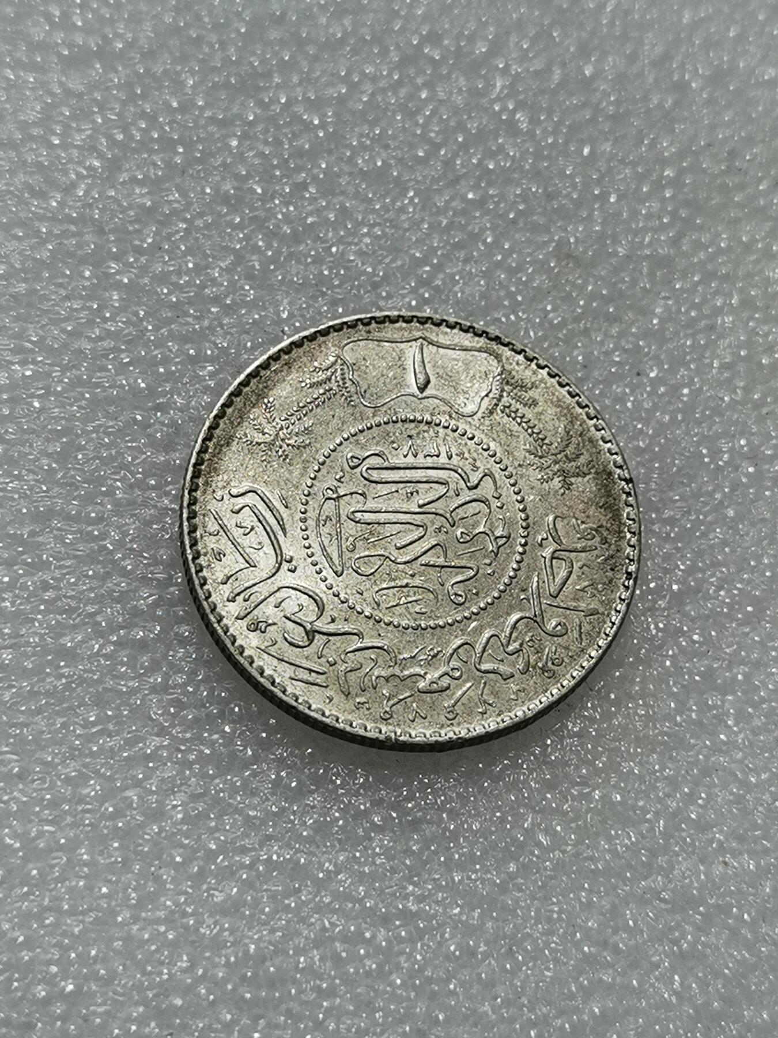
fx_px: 2158
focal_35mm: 72
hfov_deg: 20.4
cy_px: 519
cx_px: 389
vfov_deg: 27.0
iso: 50
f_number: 1.9
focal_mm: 6.67
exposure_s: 1/123
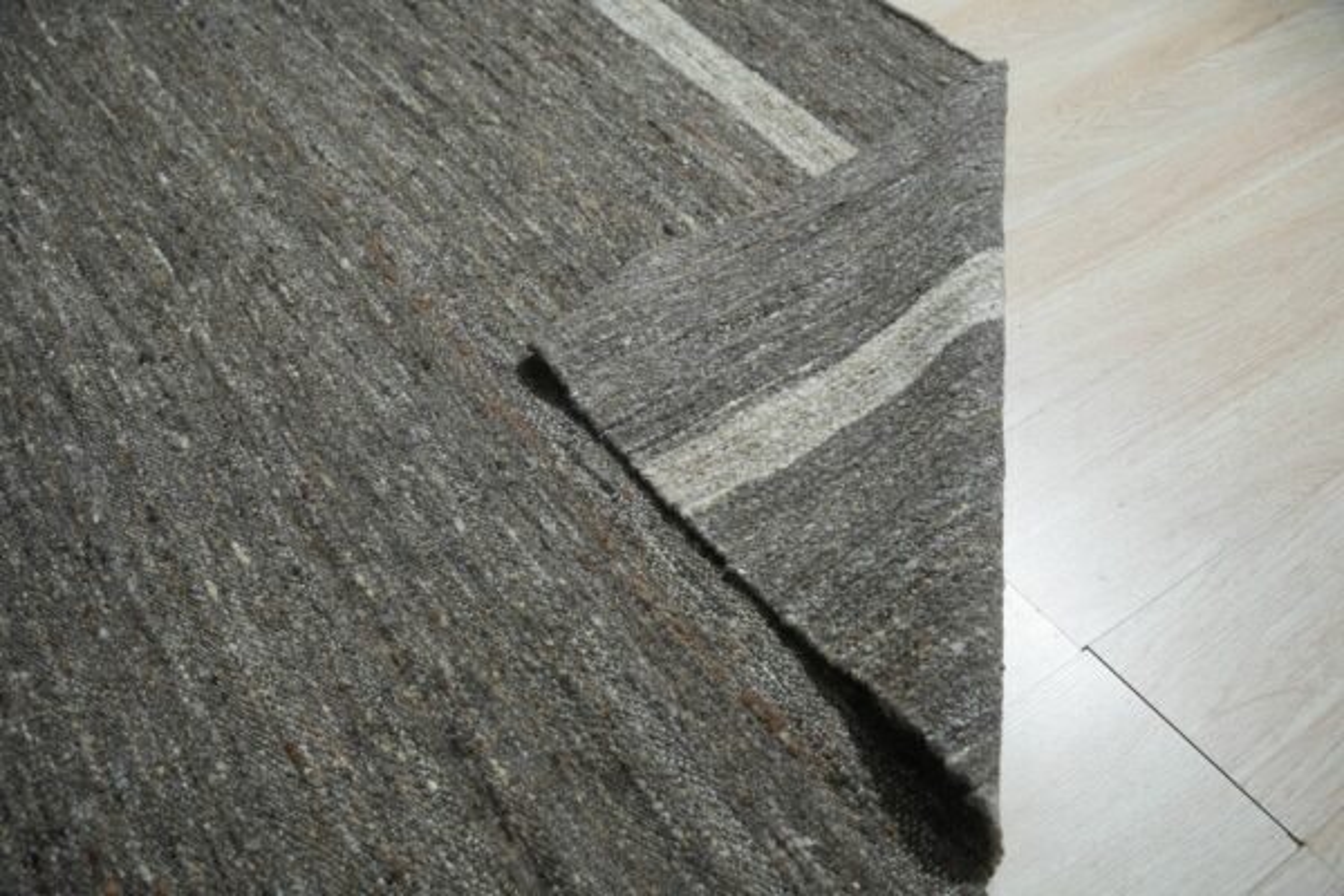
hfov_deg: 53.1
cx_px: 672
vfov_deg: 36.9
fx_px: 1344
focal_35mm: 36
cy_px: 448
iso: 800
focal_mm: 36
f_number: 5
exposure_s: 1/200
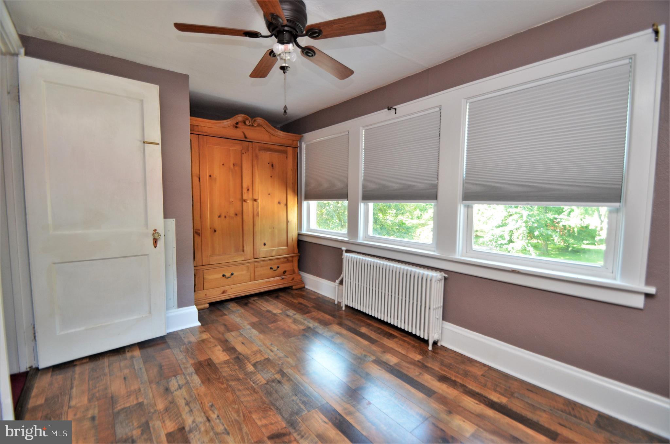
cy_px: 222
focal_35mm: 15
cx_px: 335
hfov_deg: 100.5
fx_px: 279
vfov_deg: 77.1
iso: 560
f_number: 4
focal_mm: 10
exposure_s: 1/60
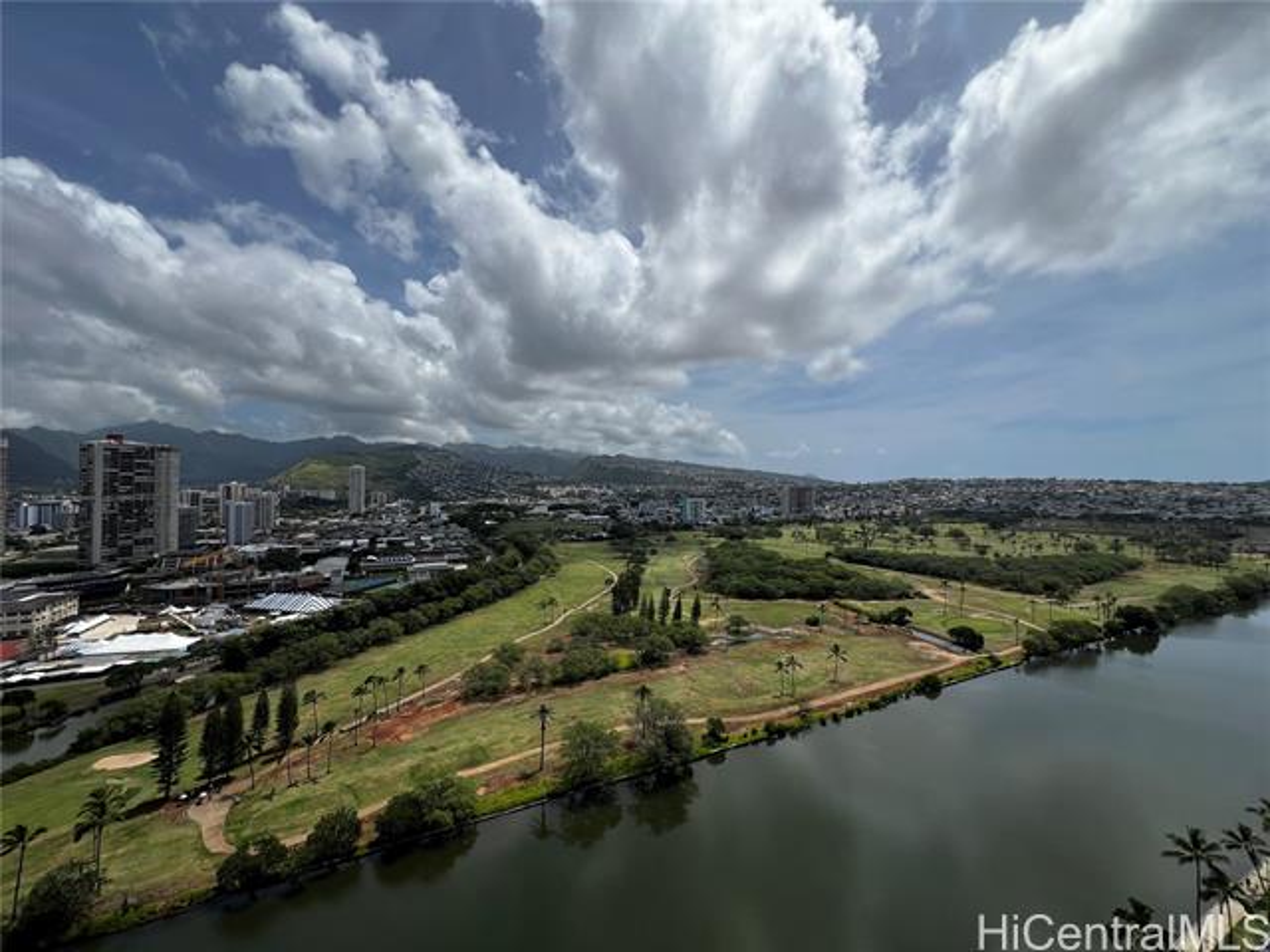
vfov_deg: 89.9
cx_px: 635
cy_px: 476
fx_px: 477
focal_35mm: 13
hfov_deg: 106.2
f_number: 1.8
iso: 32
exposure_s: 1/3650
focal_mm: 1.57
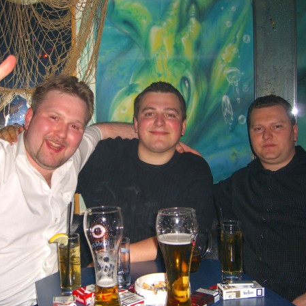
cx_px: 122
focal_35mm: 45
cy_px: 153
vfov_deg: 37.6
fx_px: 450
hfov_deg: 37.4
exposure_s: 1/60
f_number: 2.8
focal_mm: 7.9
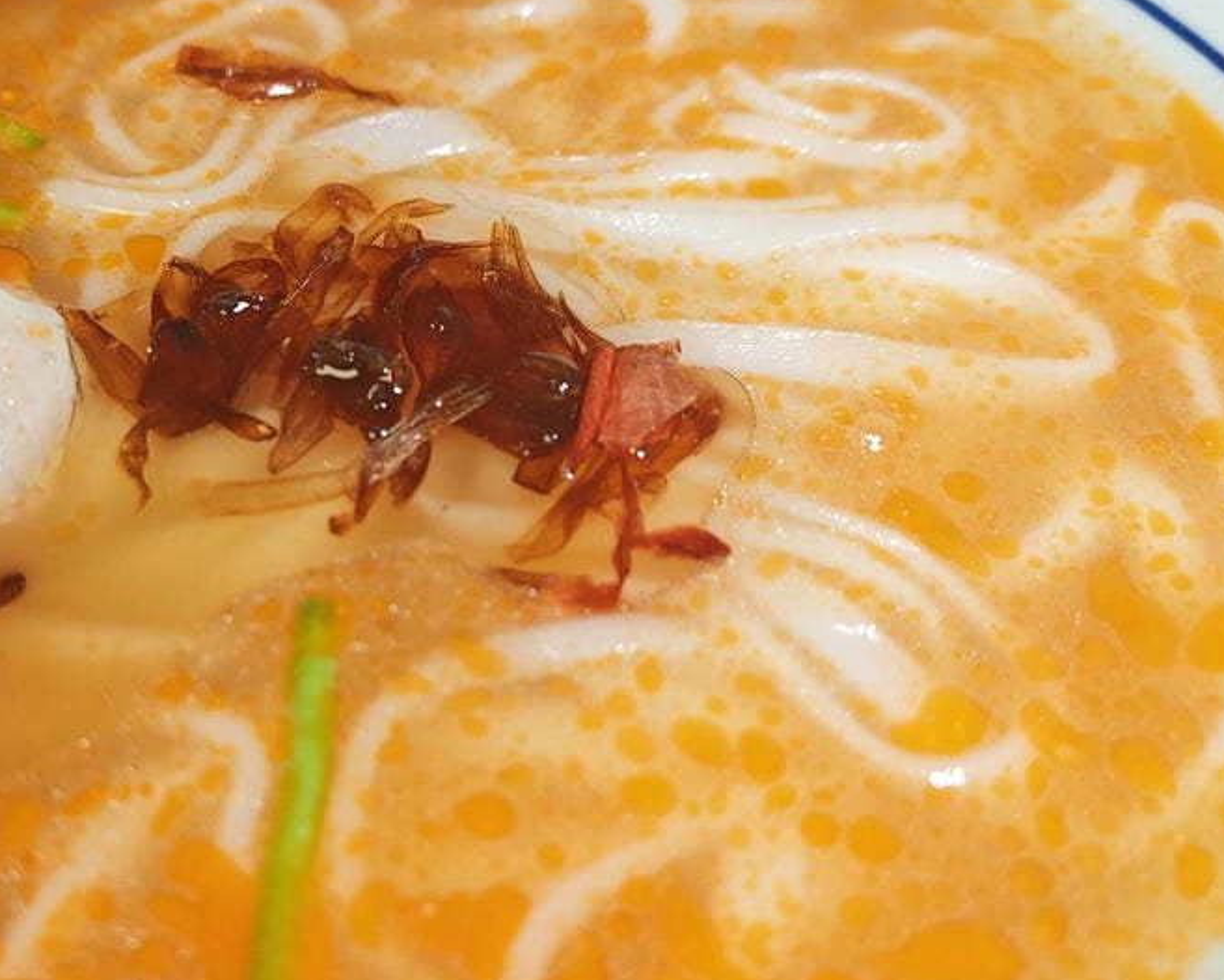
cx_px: 399
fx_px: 1486
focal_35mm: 41
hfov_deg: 44.1
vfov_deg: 36.5
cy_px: 430
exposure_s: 1/120
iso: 400
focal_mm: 8.72
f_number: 2.8
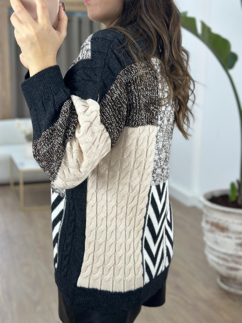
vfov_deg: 39.7
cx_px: 121
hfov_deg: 30.3
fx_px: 447
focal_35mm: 48
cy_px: 162
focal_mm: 6.86
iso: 64
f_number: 1.78
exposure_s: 1/100
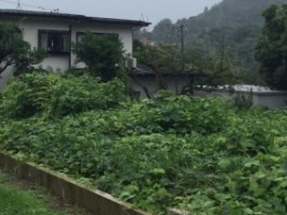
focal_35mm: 61
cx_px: 59
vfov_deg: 23.9
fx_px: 506
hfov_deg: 30.9
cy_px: 76
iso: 32
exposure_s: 1/507
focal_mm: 4.15
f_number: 2.2
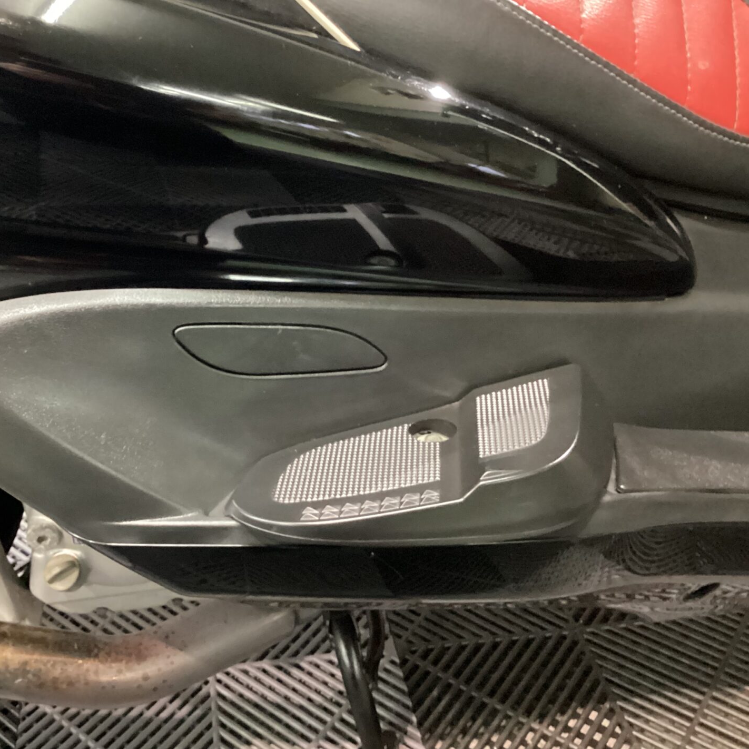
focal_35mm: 37
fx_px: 906
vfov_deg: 44.9
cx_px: 251
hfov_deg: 44.3
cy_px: 371
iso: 800
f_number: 2.4
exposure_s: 1/20
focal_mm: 3.3
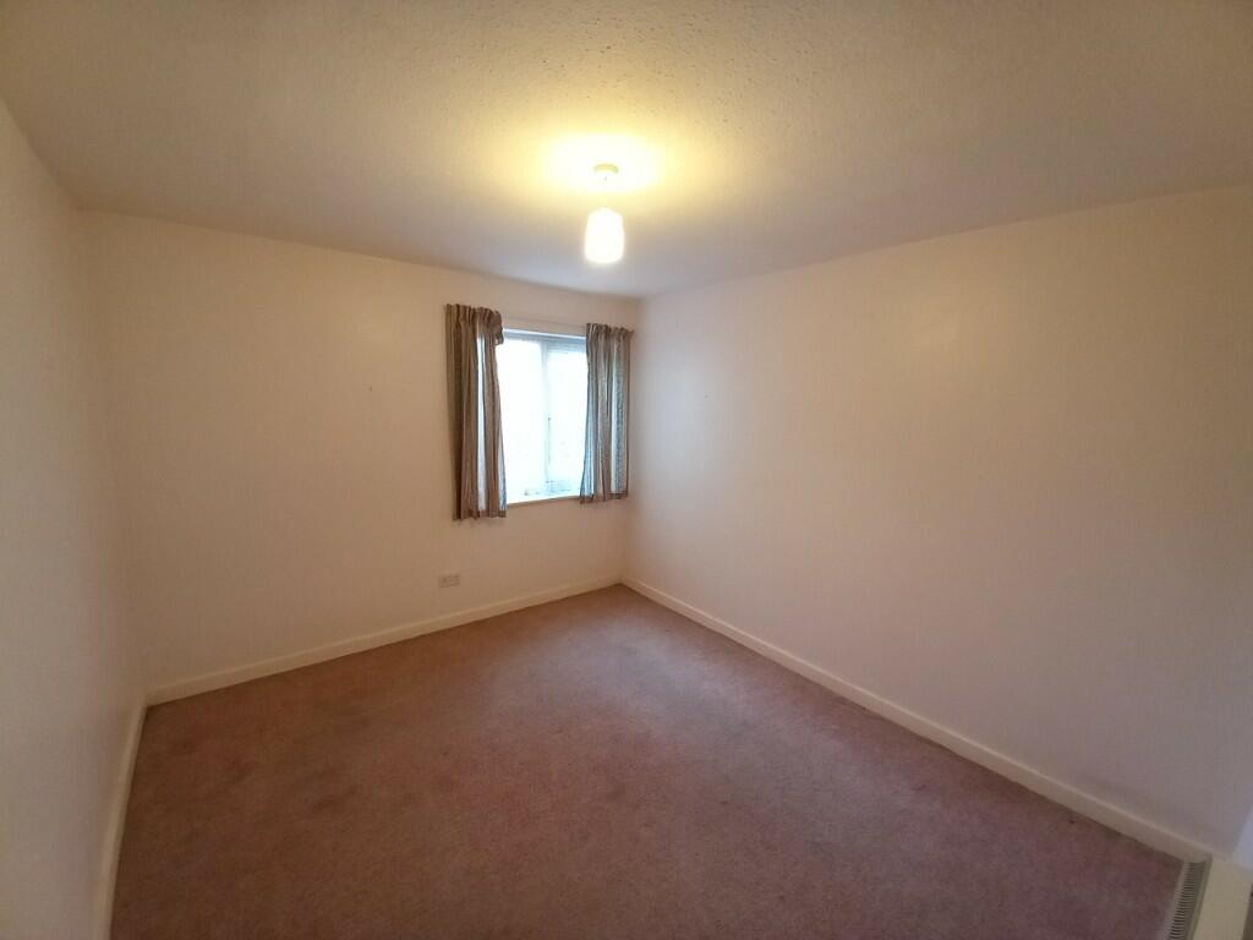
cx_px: 626
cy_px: 470
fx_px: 471
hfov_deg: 106.2
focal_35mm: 13
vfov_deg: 89.9
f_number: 2.2
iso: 200
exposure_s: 1/50
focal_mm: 1.13
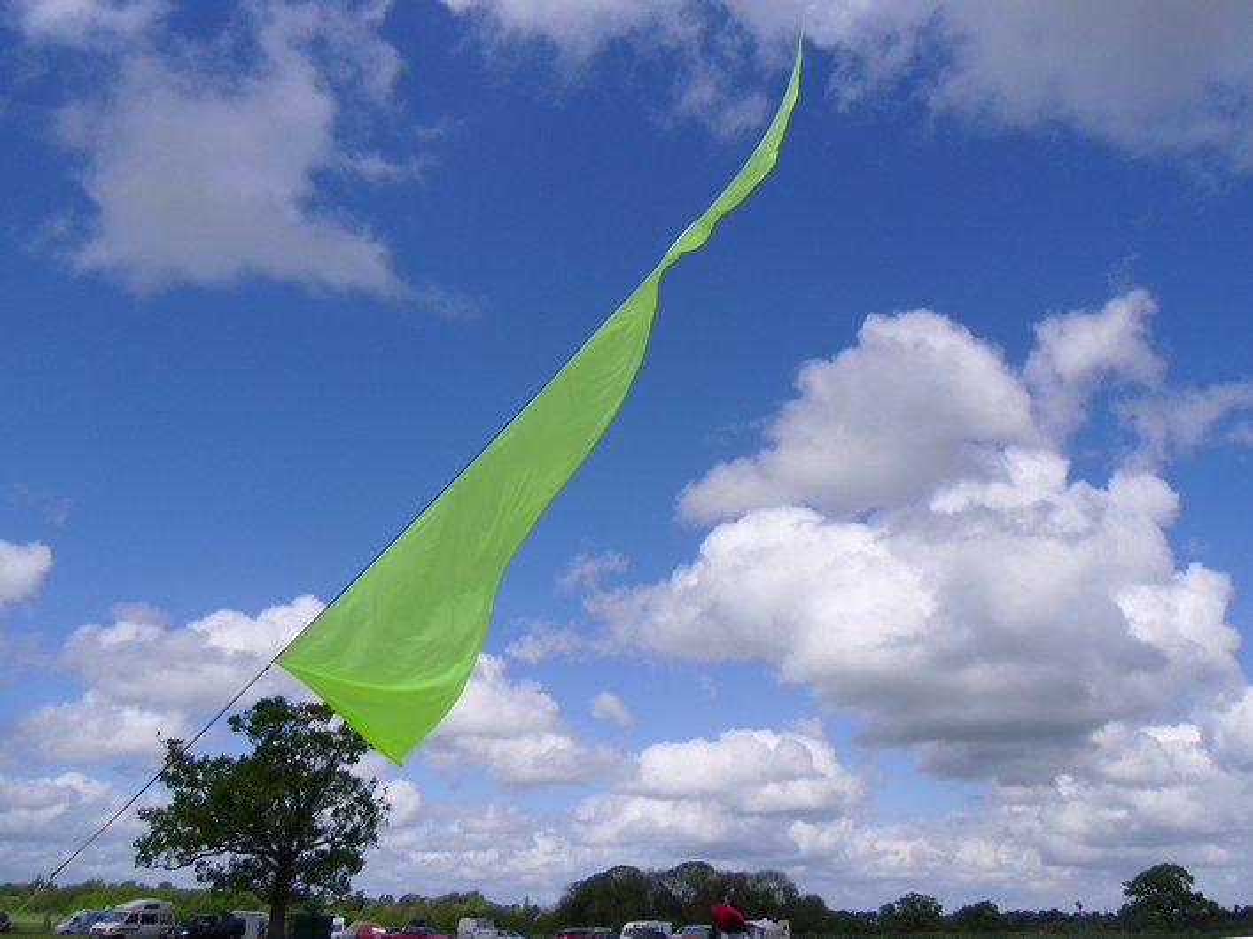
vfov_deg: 45.4
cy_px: 470
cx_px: 626
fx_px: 1122
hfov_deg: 58.4
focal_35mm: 31
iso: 80
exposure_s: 1/224
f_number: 9.5
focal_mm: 5.6
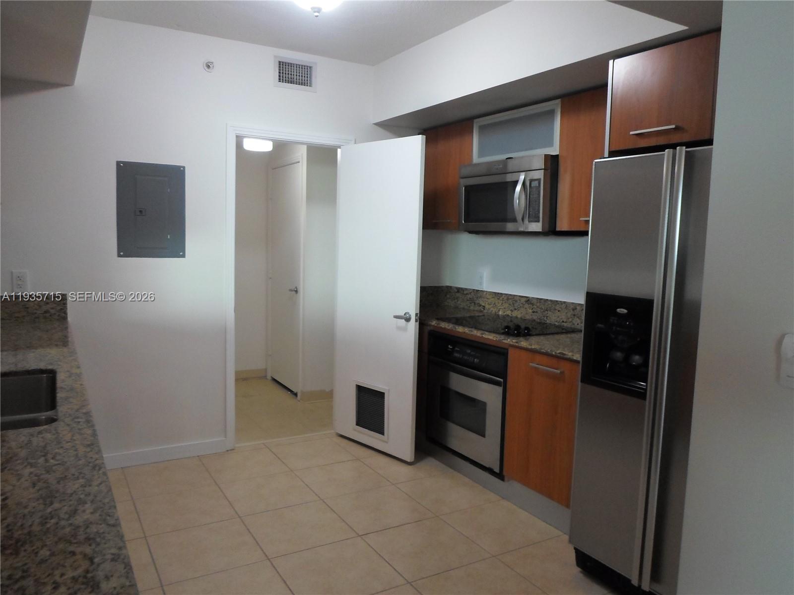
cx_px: 397
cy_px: 298
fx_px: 573
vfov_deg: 54.9
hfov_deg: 69.4
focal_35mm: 25
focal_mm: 4.5
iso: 240
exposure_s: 1/30
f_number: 2.5
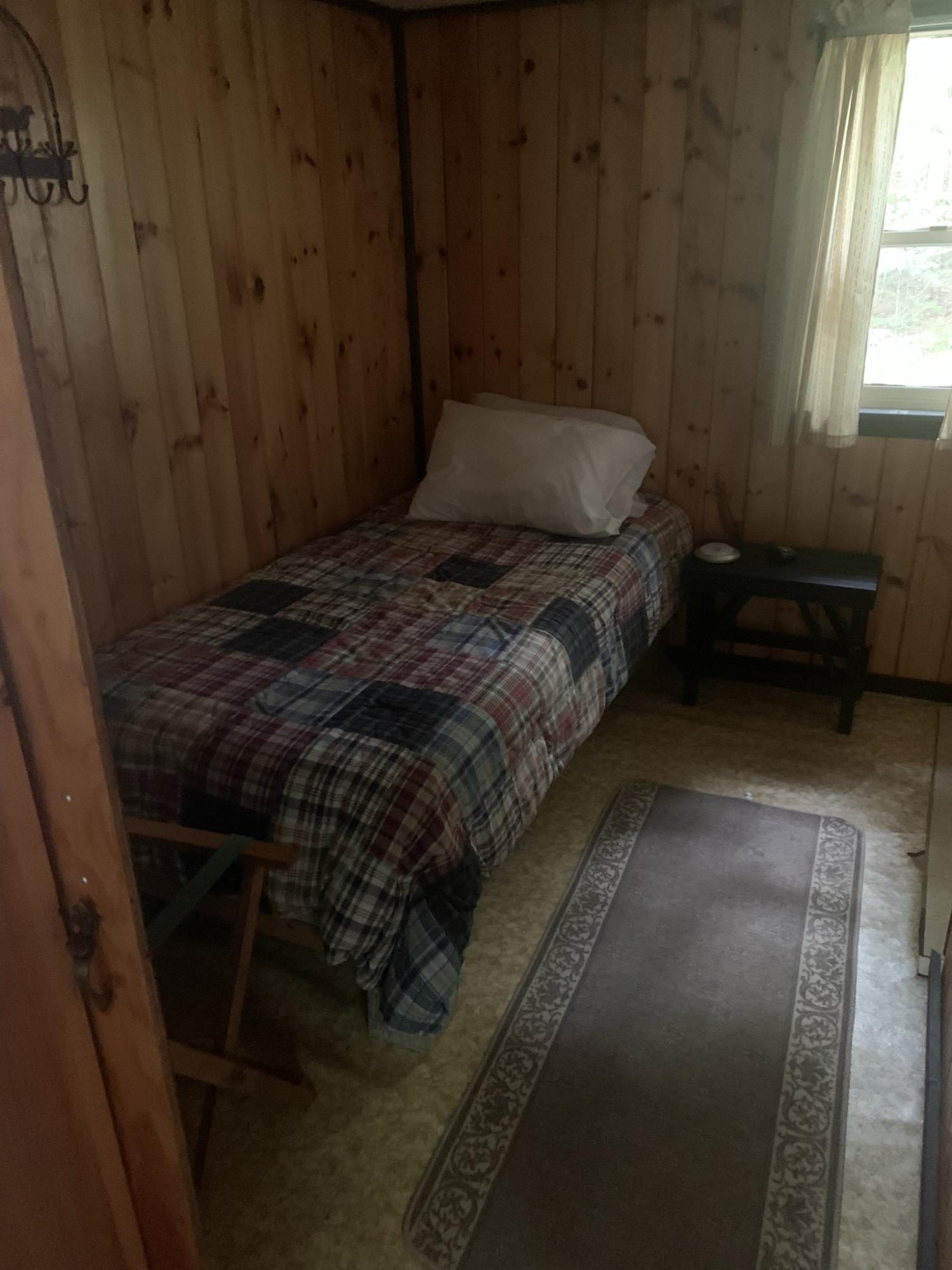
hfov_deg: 53.1
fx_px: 953
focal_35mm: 26
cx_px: 476
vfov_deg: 67.3
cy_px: 635
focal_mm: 4.25
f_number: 1.8
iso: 1000
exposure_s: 1/15
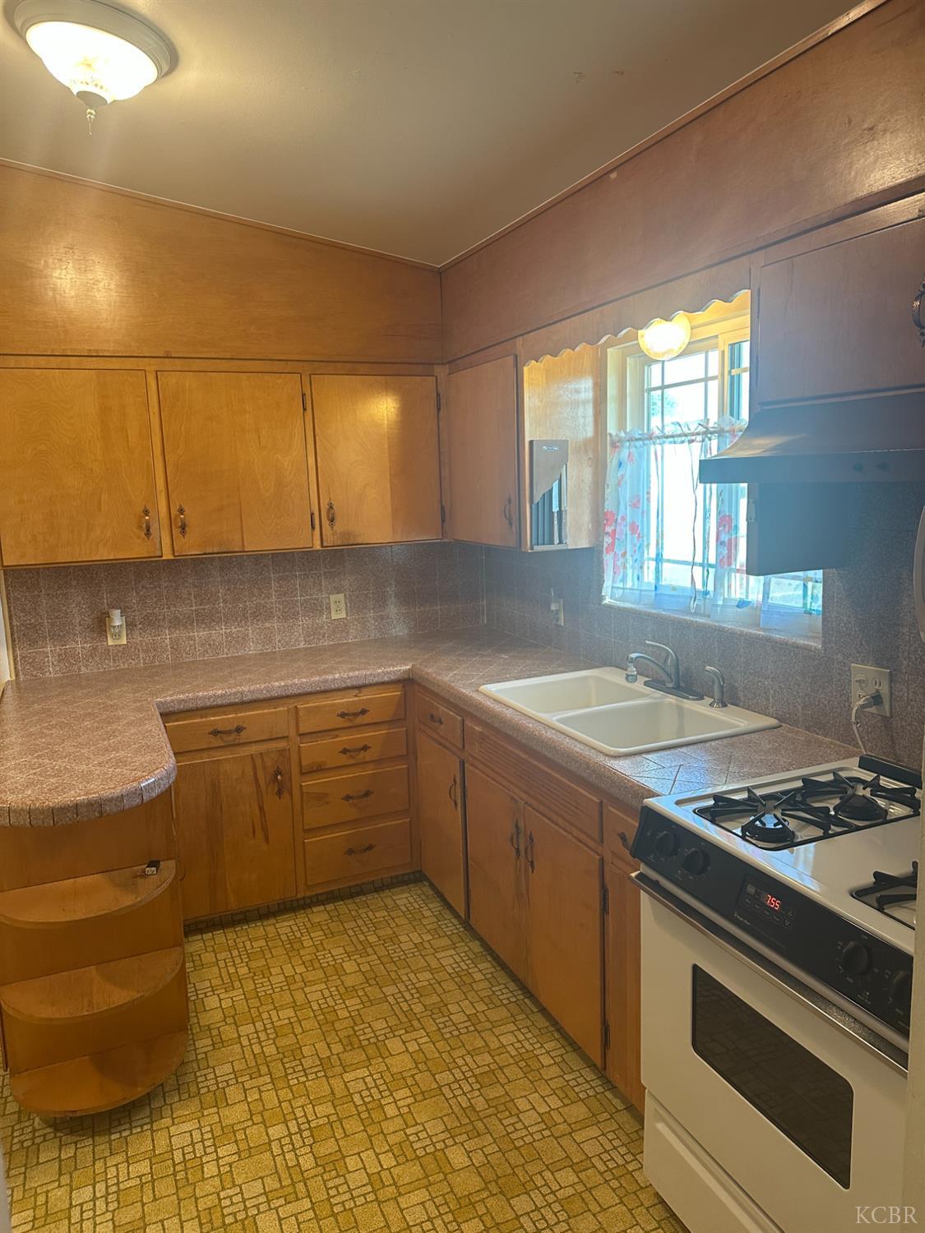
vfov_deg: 71.6
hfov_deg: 56.8
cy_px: 616
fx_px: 855
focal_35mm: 24
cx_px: 462
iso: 200
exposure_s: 1/120
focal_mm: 6.86
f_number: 1.78
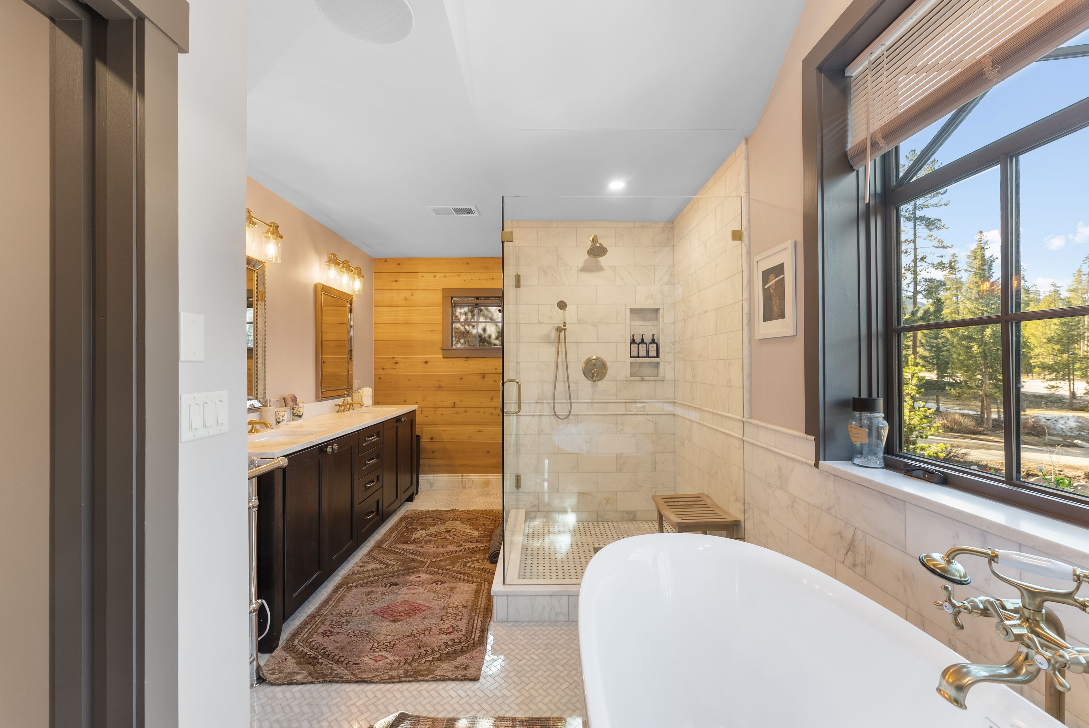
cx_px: 544
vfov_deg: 81.3
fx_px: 424
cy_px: 364
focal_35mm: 14
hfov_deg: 104.2
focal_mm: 14
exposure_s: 1/10
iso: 250
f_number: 7.1
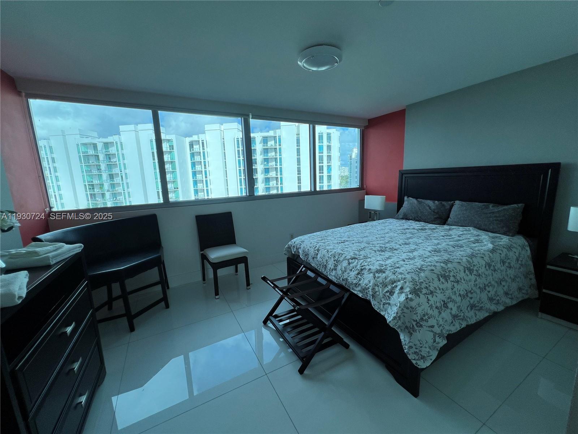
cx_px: 289
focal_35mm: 13
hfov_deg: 106.2
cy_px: 217
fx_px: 217
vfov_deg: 89.9
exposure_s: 1/686
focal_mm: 1.57
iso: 32
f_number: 1.8
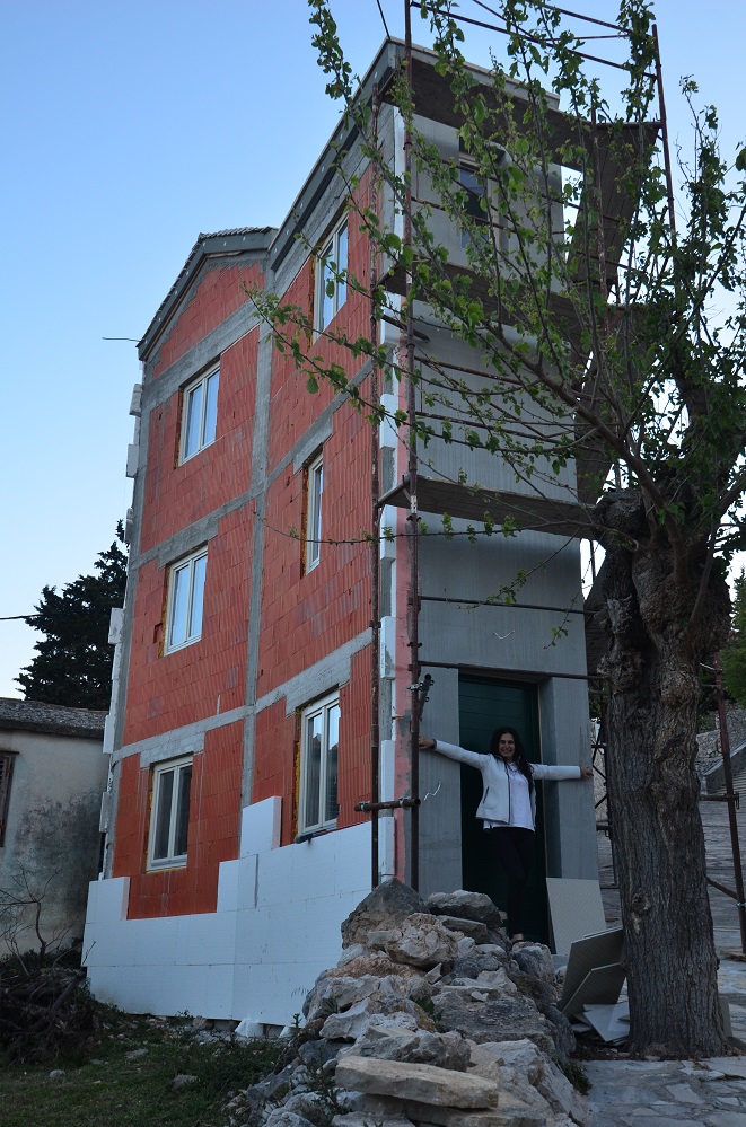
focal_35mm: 36
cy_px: 564
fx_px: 1125
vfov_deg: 53.2
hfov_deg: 36.7
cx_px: 373
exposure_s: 1/40
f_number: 5.6
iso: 400
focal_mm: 24
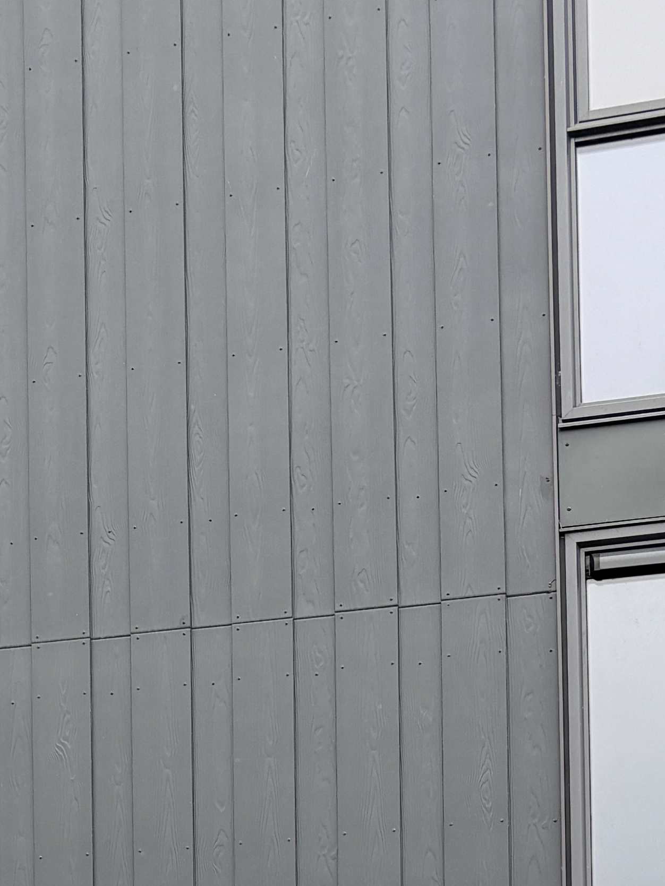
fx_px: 2279
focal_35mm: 89
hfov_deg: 16.6
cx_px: 207
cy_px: 1275
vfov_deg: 19.5
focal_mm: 5.96
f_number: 1.6
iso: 40
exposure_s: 1/172
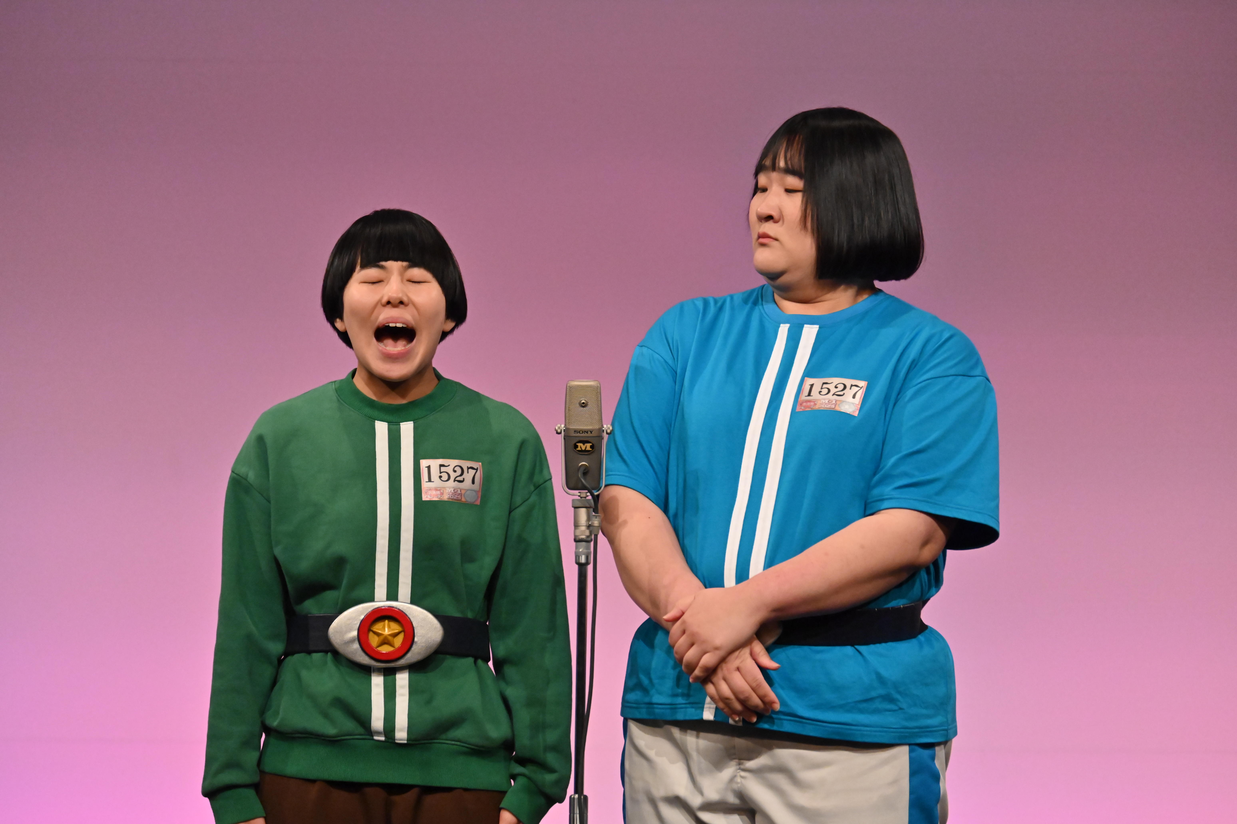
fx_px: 10308
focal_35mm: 300
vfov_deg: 4.6
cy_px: 412
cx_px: 618
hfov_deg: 6.9
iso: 5000
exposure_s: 1/400
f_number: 7.1
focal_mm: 300
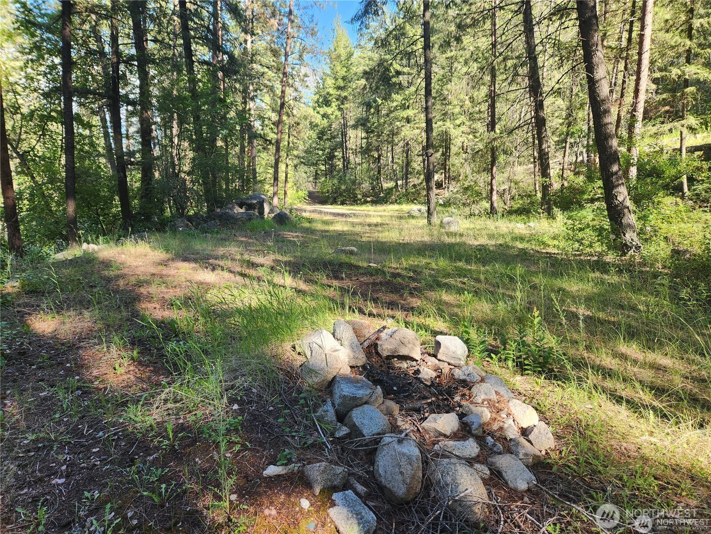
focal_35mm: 23
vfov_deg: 58.9
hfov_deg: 73.9
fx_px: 472
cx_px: 356
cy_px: 267
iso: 25
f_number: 1.8
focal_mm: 5.4
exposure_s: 1/180
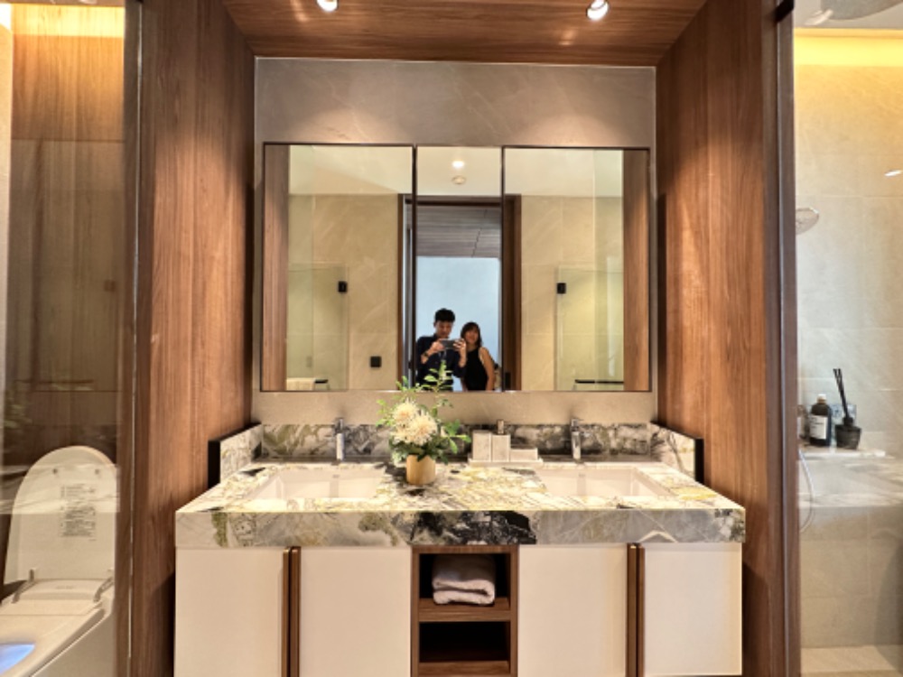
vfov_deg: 85.7
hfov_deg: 102.1
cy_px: 338
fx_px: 365
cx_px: 452
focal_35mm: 14
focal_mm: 2.22
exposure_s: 1/50
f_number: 2.2
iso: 400
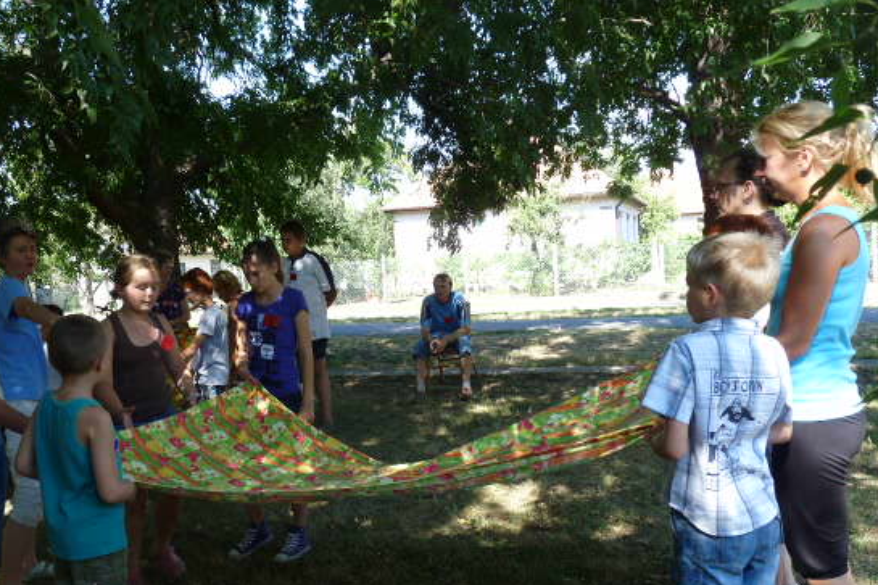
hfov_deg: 56.9
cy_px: 335
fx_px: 805
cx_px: 367
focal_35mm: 33
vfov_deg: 39.9
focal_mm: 4.8
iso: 100
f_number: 4
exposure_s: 1/100
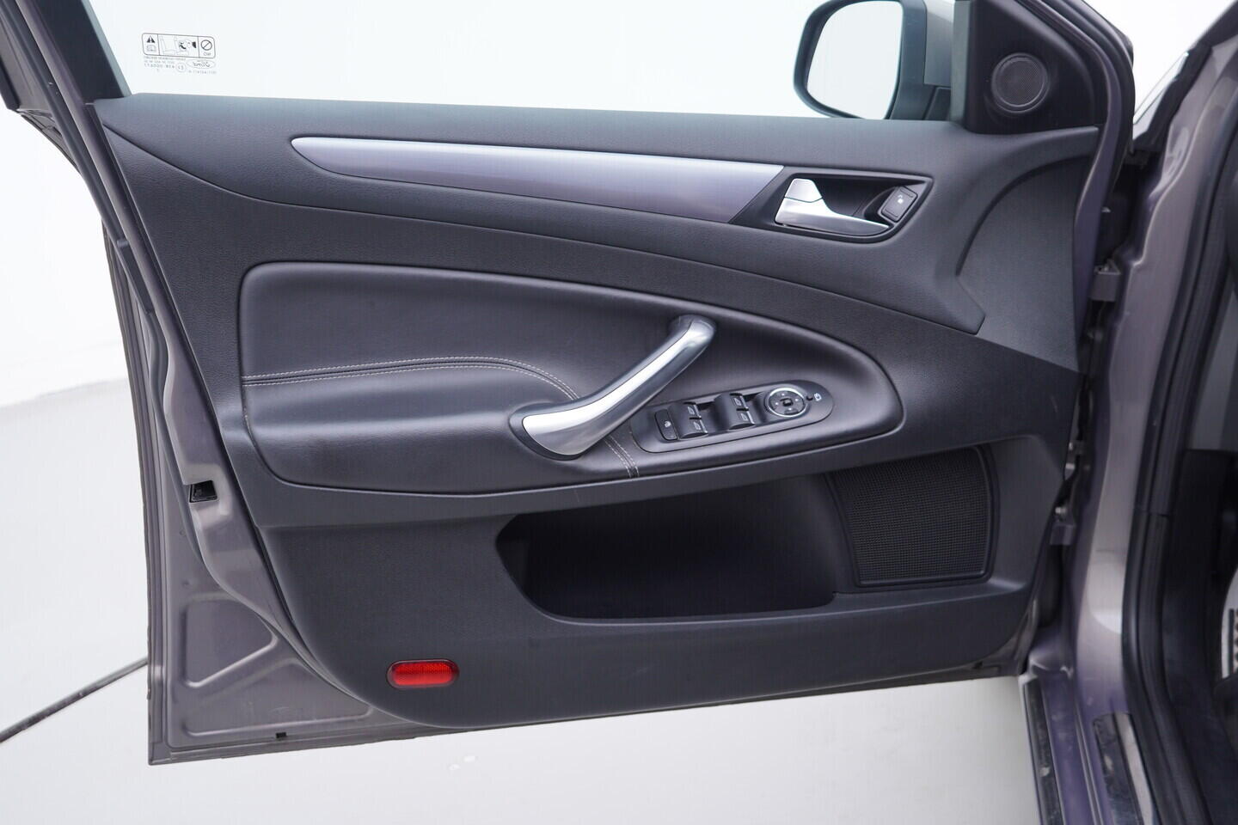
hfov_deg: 53.1
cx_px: 619
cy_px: 412
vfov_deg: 36.9
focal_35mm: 36
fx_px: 1238
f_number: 2.8
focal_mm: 24
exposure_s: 1/40
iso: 125
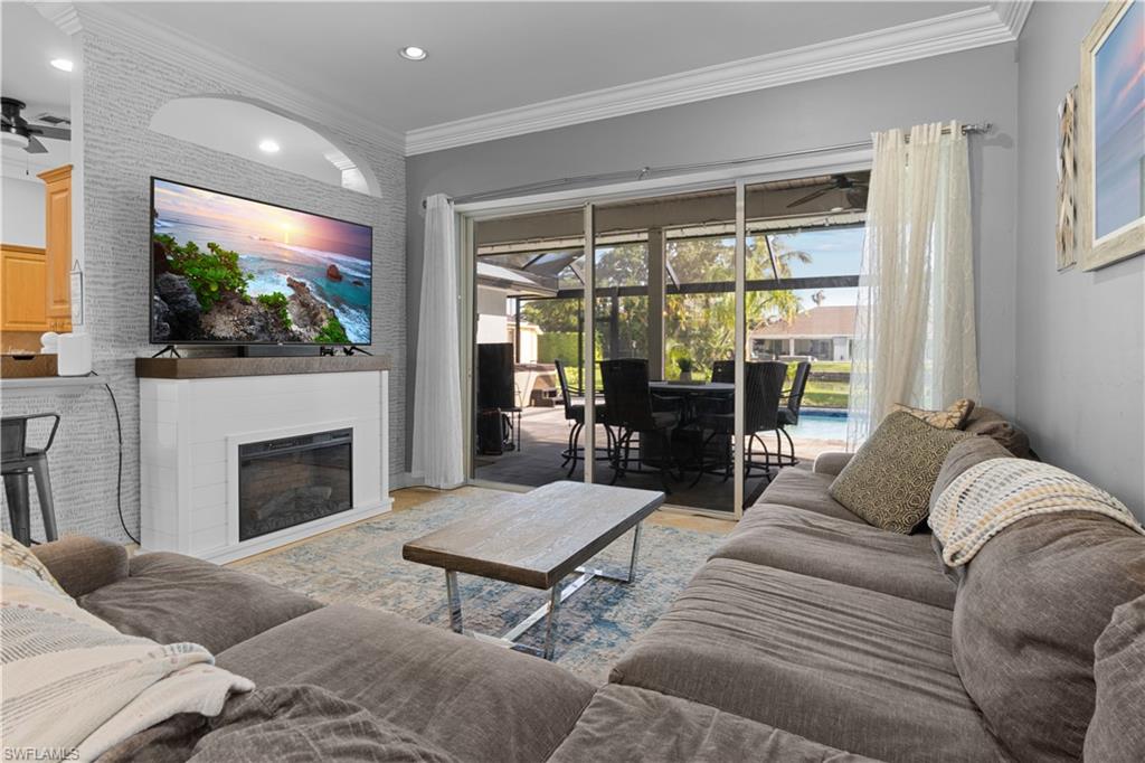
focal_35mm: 18
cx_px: 572
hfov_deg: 90.0
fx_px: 572
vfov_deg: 67.3
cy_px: 382
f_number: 7.1
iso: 320
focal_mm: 12
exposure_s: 1/2
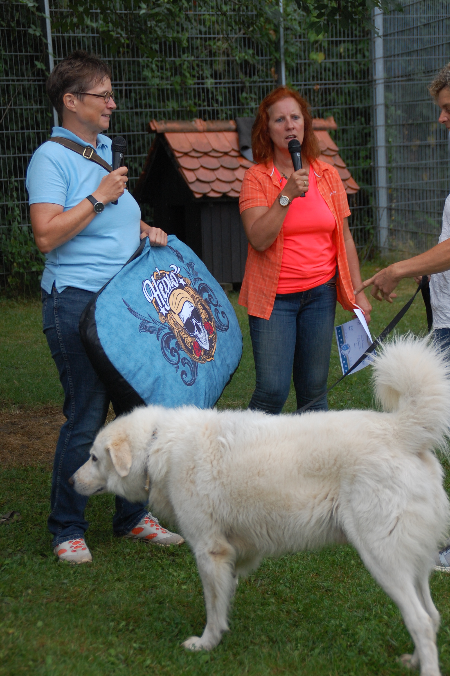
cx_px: 225
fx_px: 1578
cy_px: 338
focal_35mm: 84
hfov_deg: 16.2
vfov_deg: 24.2
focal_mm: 56
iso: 400
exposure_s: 1/500
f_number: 5.6
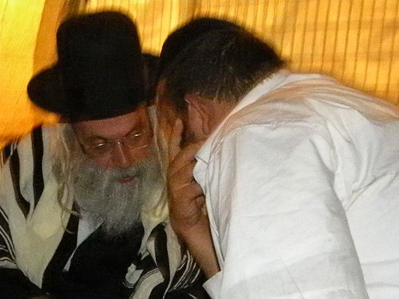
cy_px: 254
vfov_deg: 20.1
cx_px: 92
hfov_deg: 26.6
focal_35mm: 72
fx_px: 830
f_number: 3.8
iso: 3200
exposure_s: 1/30
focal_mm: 7.3
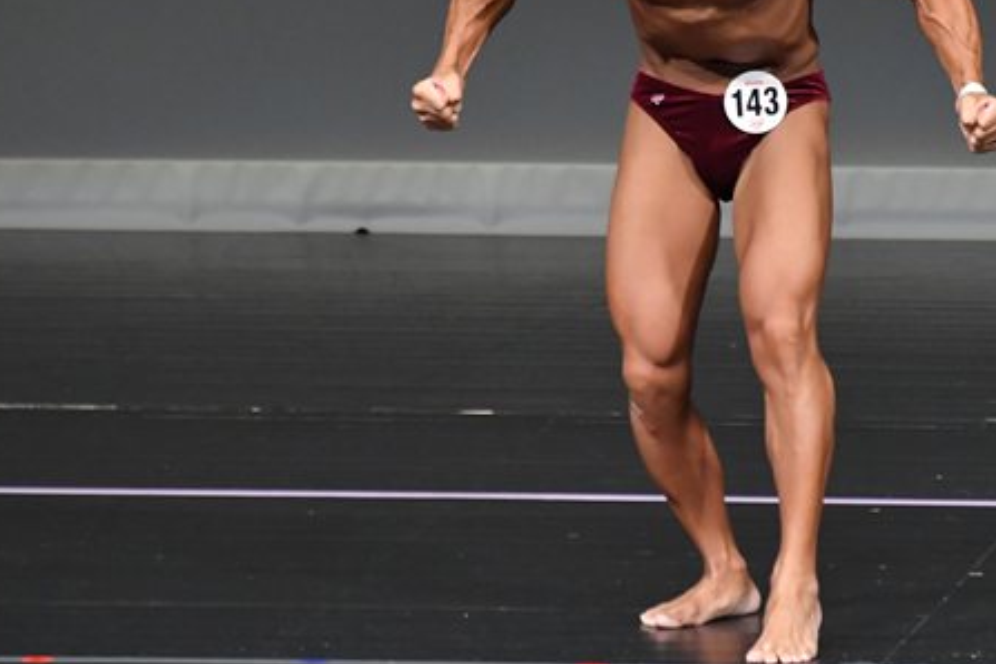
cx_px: 725
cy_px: 192
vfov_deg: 1.8
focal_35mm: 780
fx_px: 21578
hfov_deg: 2.6
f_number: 5.6
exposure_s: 1/400
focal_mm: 300
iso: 4000
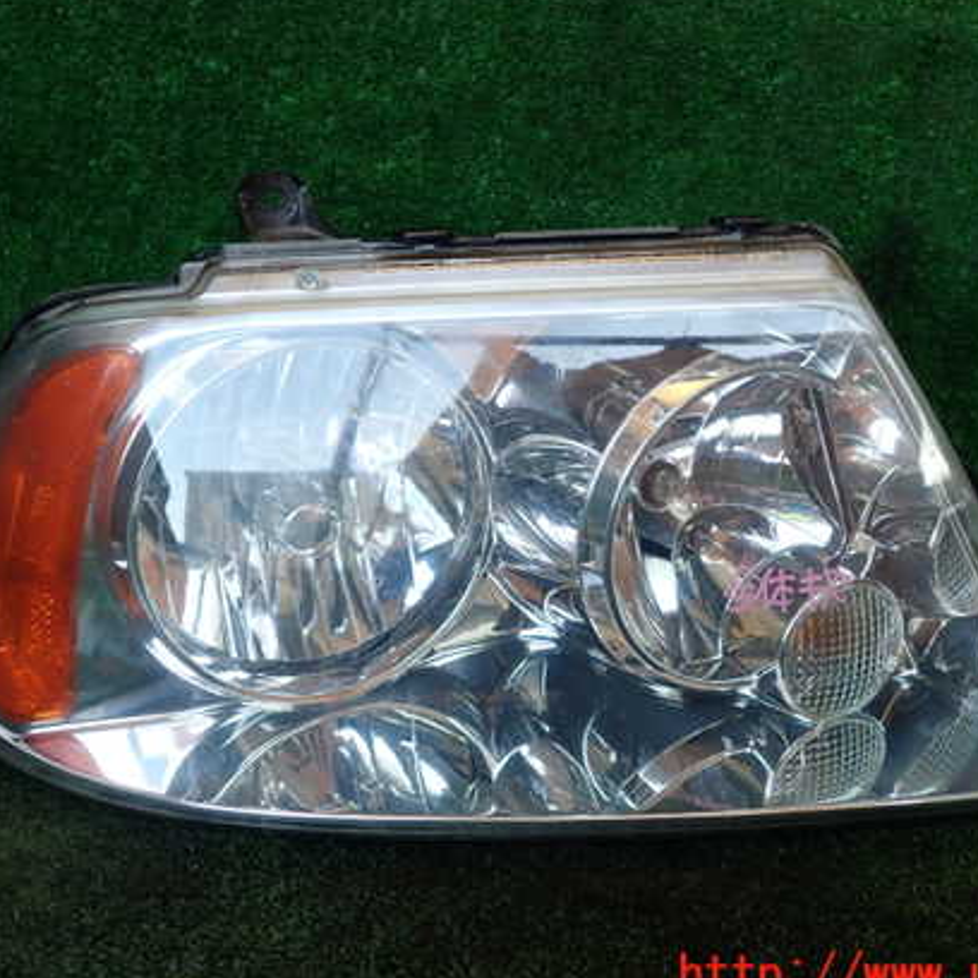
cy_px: 467
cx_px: 501
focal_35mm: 39
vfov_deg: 42.8
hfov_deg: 42.8
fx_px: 1247
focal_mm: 5.4
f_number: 2.3
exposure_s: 1/60
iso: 125
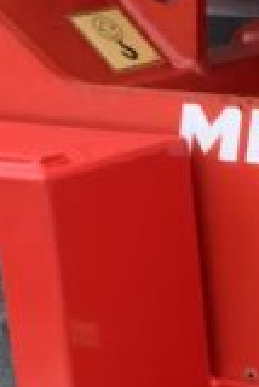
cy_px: 493
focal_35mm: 193
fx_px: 2078
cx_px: 583
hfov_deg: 6.8
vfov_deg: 10.4
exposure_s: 1/122
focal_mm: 3
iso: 32
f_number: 1.8
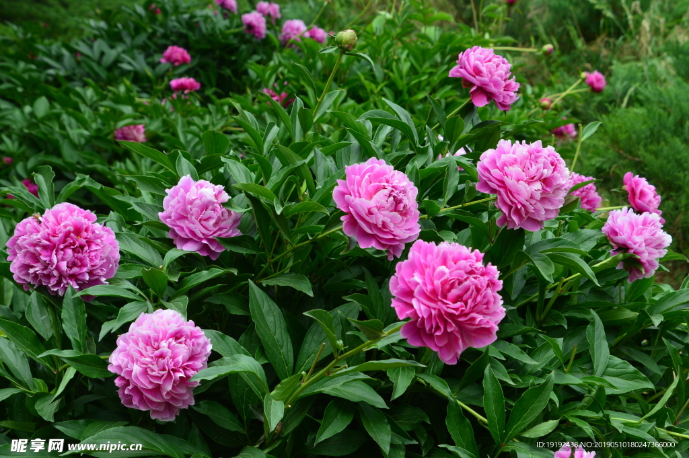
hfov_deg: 28.1
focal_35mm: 72
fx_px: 1377
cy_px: 229
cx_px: 344
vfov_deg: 18.9
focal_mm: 48
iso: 200
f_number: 11
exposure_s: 1/125
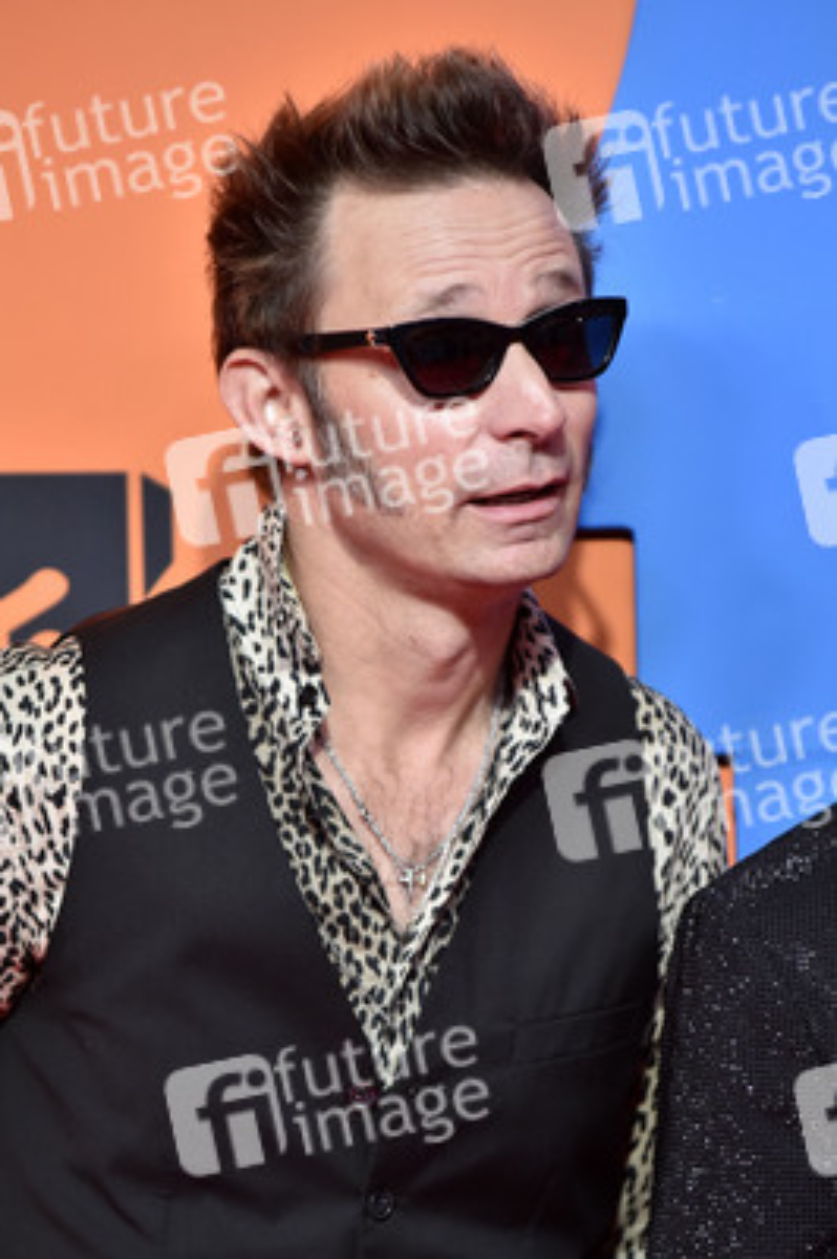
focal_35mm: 200
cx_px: 418
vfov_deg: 10.3
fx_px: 6987
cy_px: 630
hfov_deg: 6.9
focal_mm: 200
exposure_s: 1/320
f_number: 3.5
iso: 2500
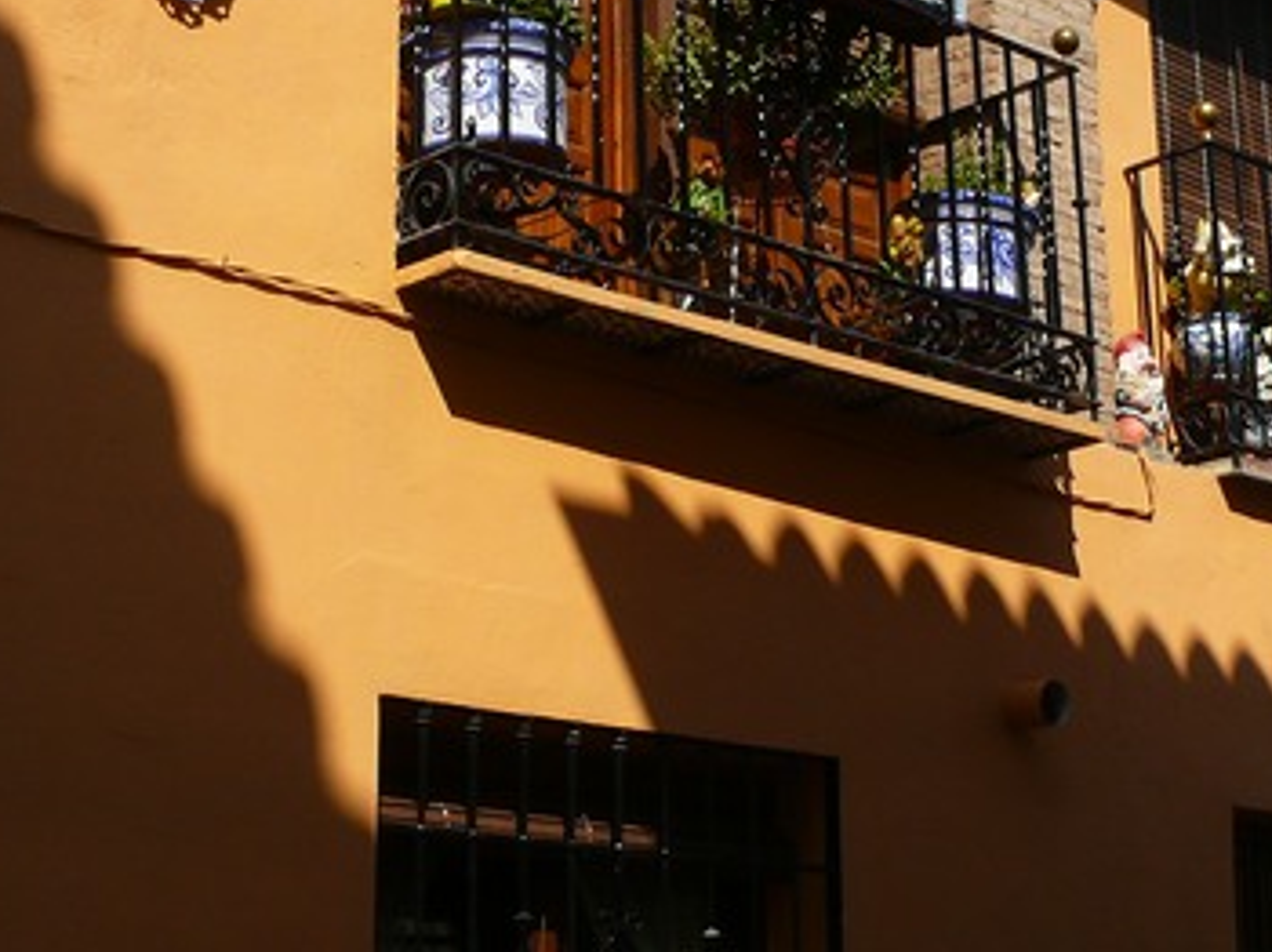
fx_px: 2754
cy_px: 498
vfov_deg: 19.6
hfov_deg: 25.9
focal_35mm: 75
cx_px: 821
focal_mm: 7.4
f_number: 5
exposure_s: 1/250
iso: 100
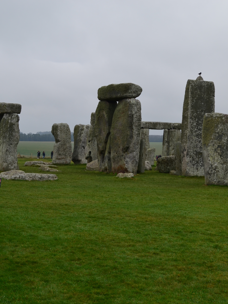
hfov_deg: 22.2
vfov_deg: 29.9
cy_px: 155
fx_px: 569
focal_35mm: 65
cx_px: 196
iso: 200
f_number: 10
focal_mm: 29
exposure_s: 1/60
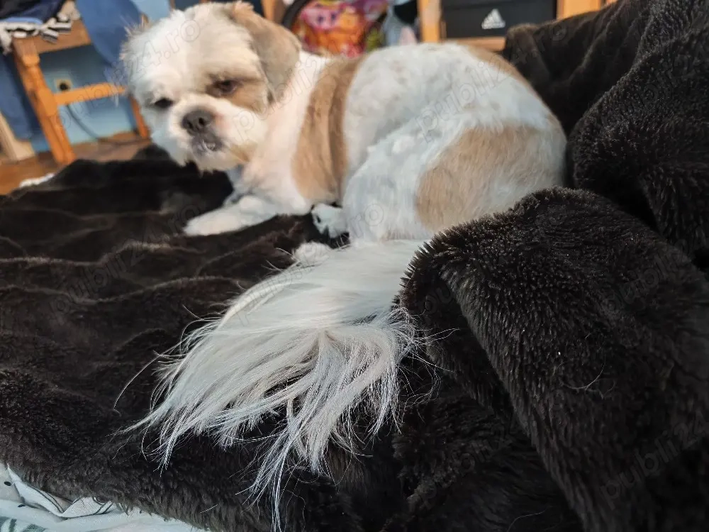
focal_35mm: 23
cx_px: 354
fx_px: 471
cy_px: 266
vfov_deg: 58.9
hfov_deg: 73.9
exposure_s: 1/20
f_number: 1.65
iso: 5000
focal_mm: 6.14
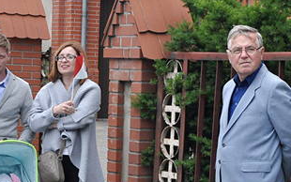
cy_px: 189
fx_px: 1261
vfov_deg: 8.2
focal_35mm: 159
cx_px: 134
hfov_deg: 13.2
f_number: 10
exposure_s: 1/640
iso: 1250
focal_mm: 38
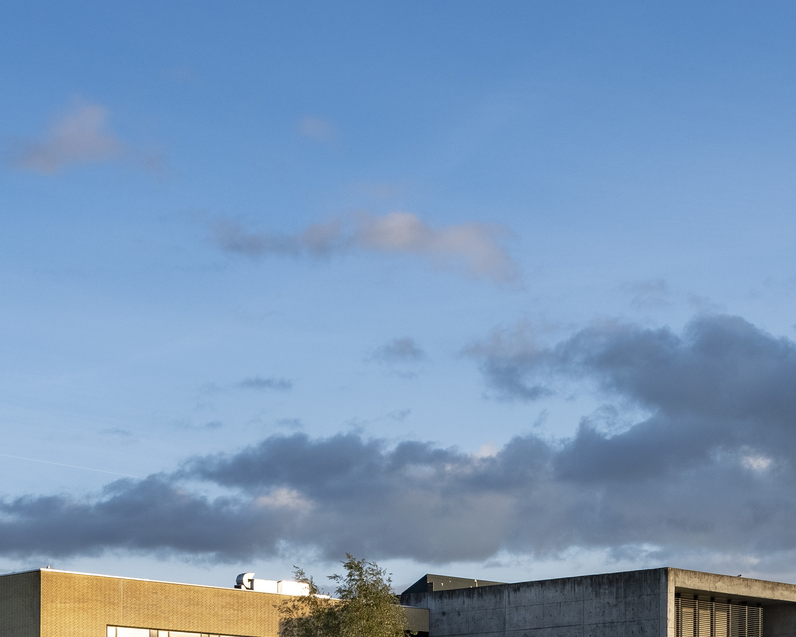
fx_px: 2026
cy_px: 824
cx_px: 546
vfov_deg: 16.9
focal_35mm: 86
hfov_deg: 22.1
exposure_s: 1/200
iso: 100
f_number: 6.3
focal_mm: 29
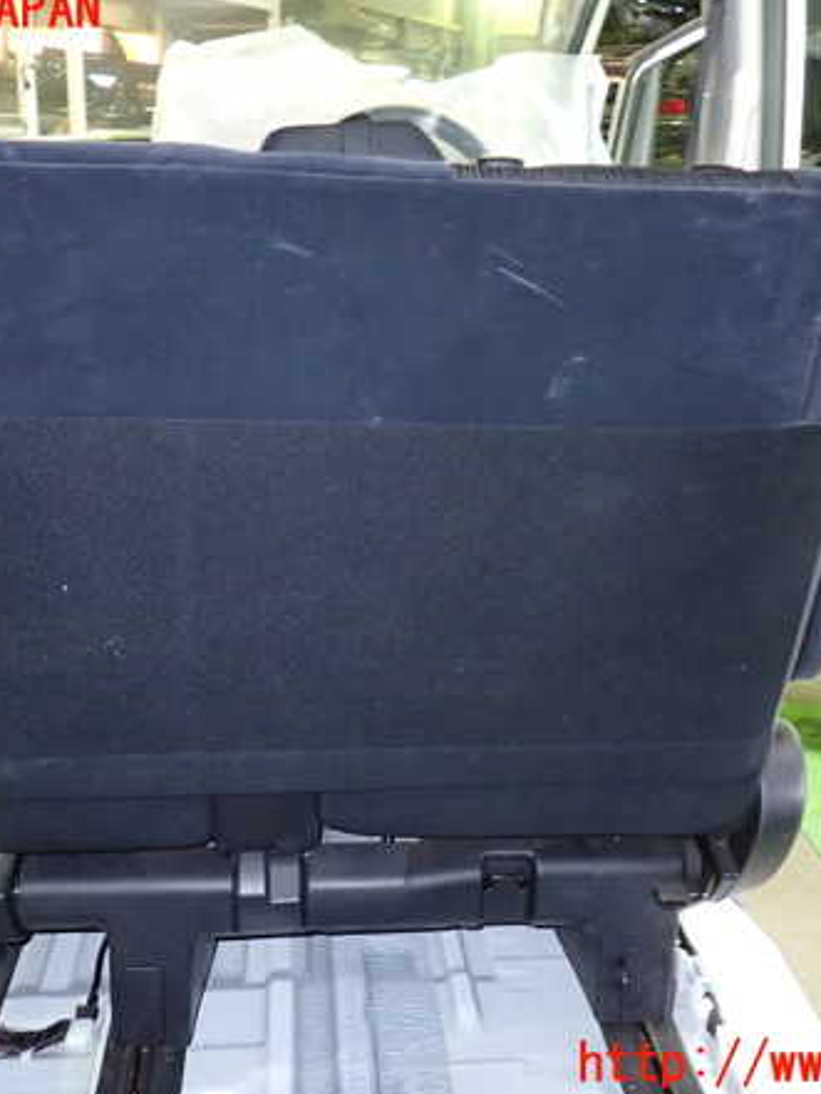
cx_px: 394
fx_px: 1075
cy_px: 538
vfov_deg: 53.9
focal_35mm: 34
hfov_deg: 41.8
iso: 640
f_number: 2
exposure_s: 1/30
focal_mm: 4.5
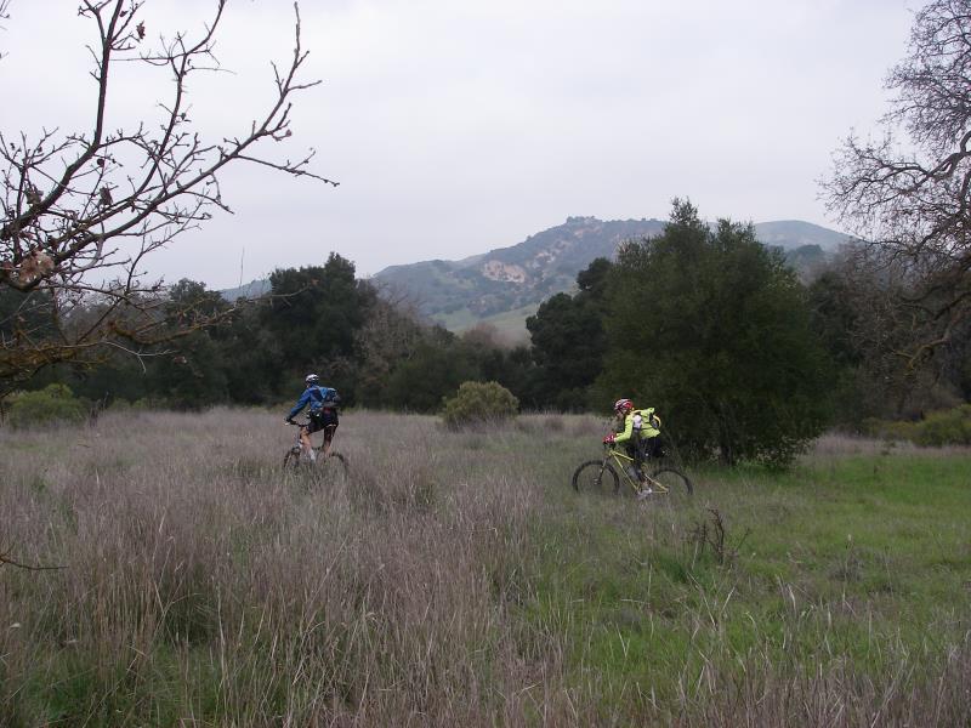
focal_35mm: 38
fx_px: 1066
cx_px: 486
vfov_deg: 37.7
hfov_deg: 49.0
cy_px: 364
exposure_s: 1/100
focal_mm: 6.3
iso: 64
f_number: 6.6
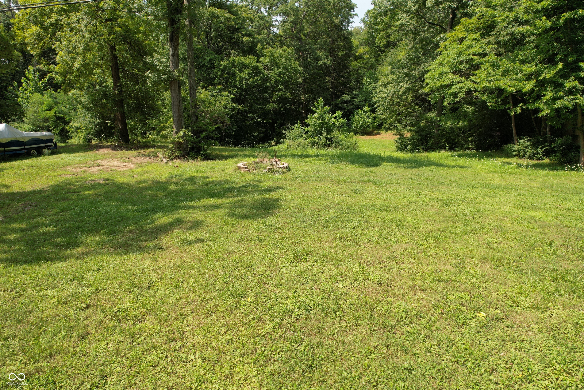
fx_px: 357
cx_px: 292
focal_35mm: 22
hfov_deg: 78.6
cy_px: 195
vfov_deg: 57.2
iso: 100
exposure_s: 1/800
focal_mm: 8.38
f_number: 2.8
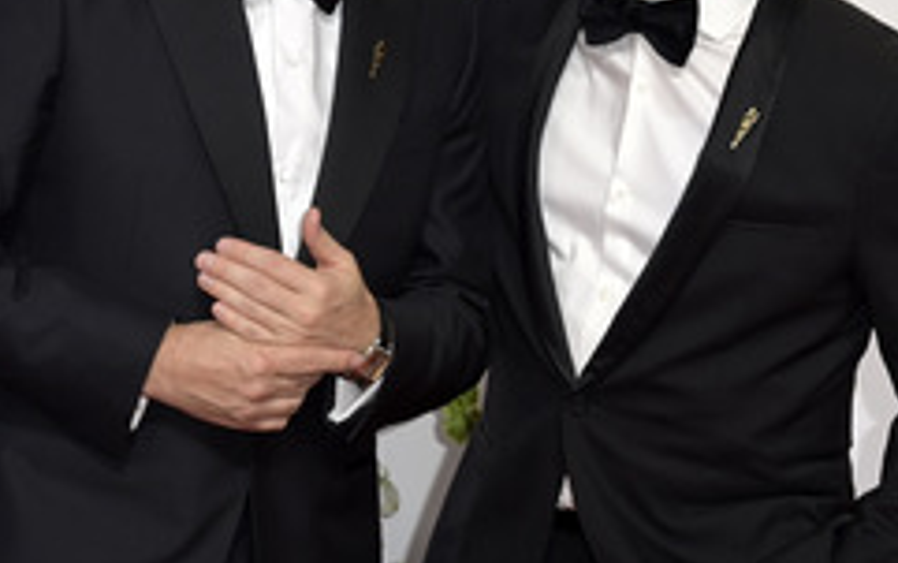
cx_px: 494
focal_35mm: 175
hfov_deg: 12.0
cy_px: 86
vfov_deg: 7.5
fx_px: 4286
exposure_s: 1/250
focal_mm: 92
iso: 640
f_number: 5
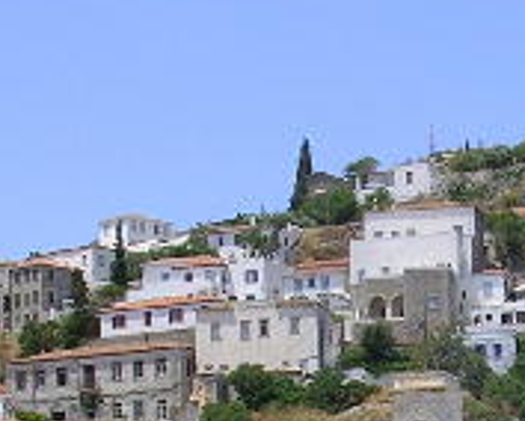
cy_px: 443
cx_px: 629
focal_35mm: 136
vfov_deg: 11.2
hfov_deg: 13.7
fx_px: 2115
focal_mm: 5.8
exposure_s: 1/350
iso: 50
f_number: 5.6
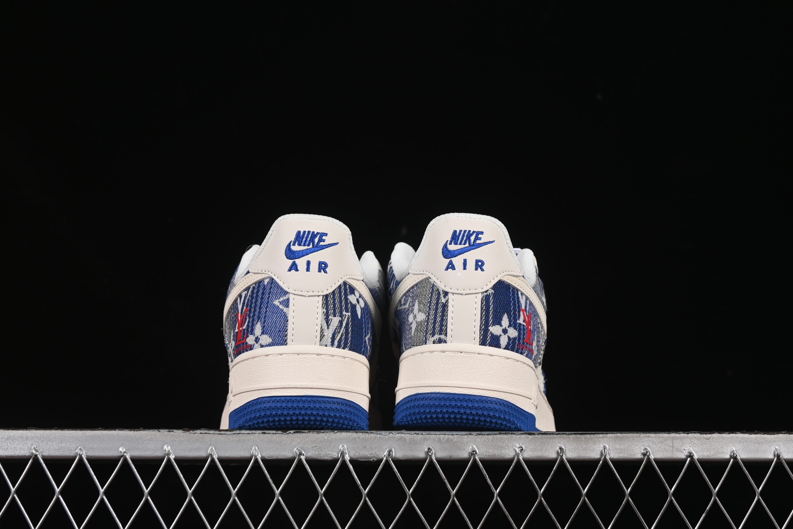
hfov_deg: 27.0
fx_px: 1652
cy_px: 264
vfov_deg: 18.2
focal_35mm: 75
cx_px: 396
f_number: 8
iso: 160
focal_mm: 50
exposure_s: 1/80
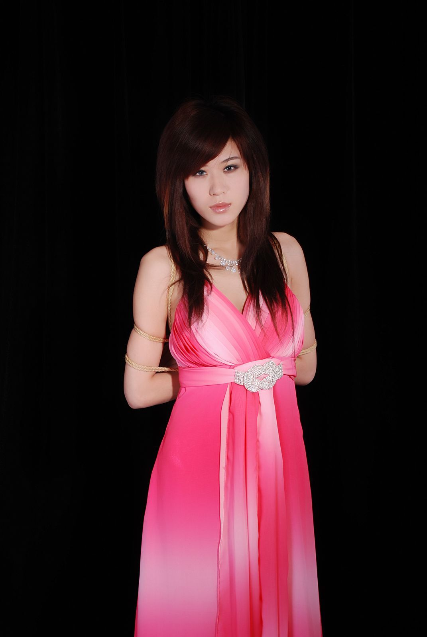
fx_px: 1543
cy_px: 318
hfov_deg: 15.8
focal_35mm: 87
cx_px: 214
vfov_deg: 23.4
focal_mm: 58
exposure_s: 1/8
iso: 100
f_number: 8
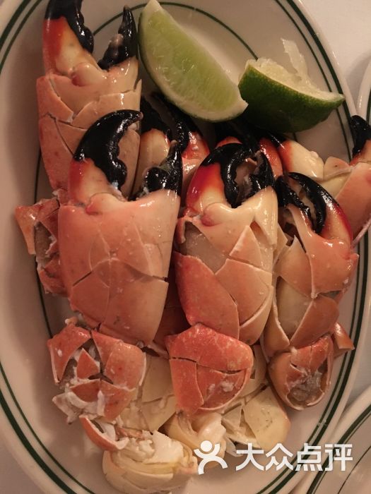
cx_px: 186
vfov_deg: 61.7
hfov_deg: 48.2
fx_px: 414
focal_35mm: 29
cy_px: 247
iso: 500
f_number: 2.2
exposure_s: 1/15
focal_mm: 4.15
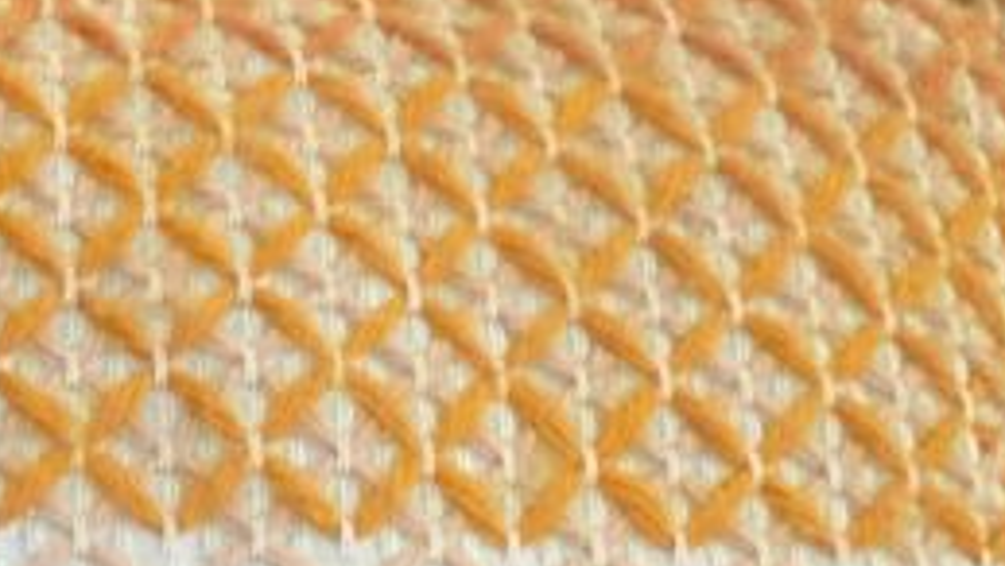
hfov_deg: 22.6
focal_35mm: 84
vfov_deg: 13.4
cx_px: -303
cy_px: 903
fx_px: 2240
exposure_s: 1/60
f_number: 3.1
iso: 400
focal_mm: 4.5
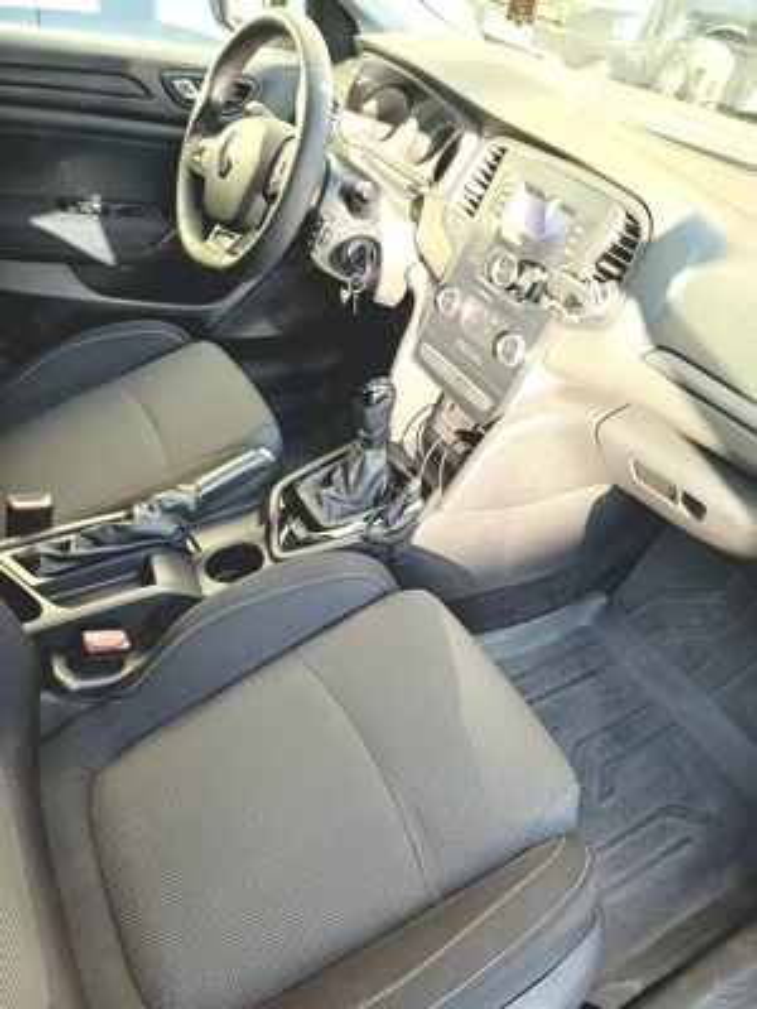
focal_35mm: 25
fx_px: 729
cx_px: 378
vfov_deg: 69.4
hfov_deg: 54.9
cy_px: 504
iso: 80
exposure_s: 1/50
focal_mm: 4.65
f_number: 1.8
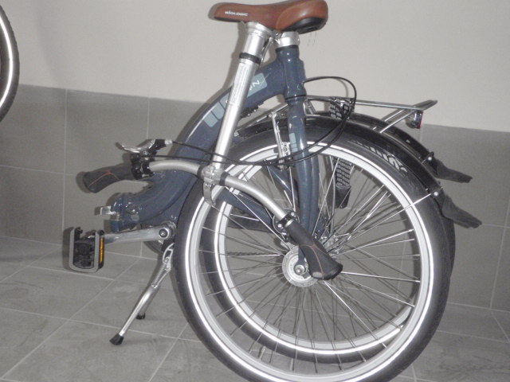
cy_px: 191
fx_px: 530
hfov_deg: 51.4
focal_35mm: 36
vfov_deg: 39.7
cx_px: 255
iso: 800
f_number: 4.1
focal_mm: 6.53
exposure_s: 1/160
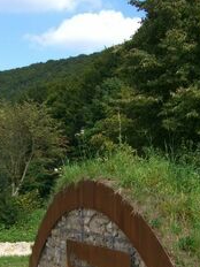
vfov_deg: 26.1
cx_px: 108
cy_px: 243
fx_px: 555
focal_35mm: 72
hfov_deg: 20.4
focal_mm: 6.2
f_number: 4.3
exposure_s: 1/320
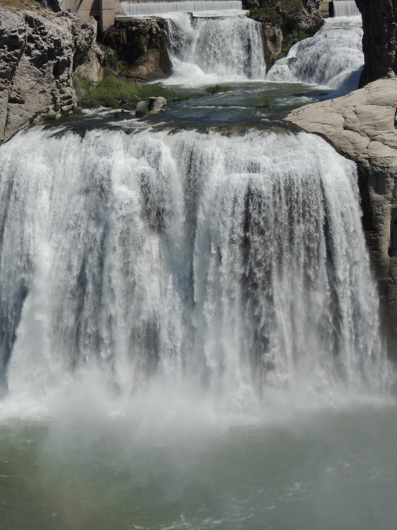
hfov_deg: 15.6
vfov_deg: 20.6
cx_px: 180
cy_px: 270
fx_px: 1452
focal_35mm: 95
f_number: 4.5
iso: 100
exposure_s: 1/1250
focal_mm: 15.1
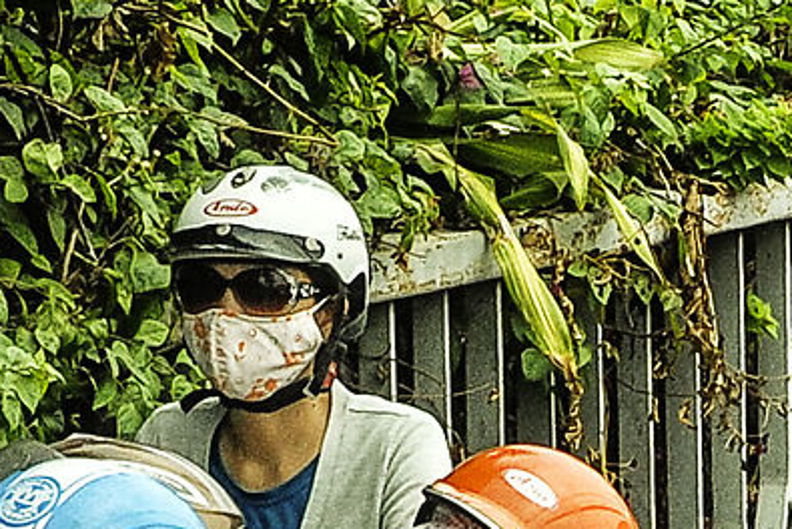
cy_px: 1380
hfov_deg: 4.6
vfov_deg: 3.1
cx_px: 1610
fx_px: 9643
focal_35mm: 438
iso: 250
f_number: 8
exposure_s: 1/250
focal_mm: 48
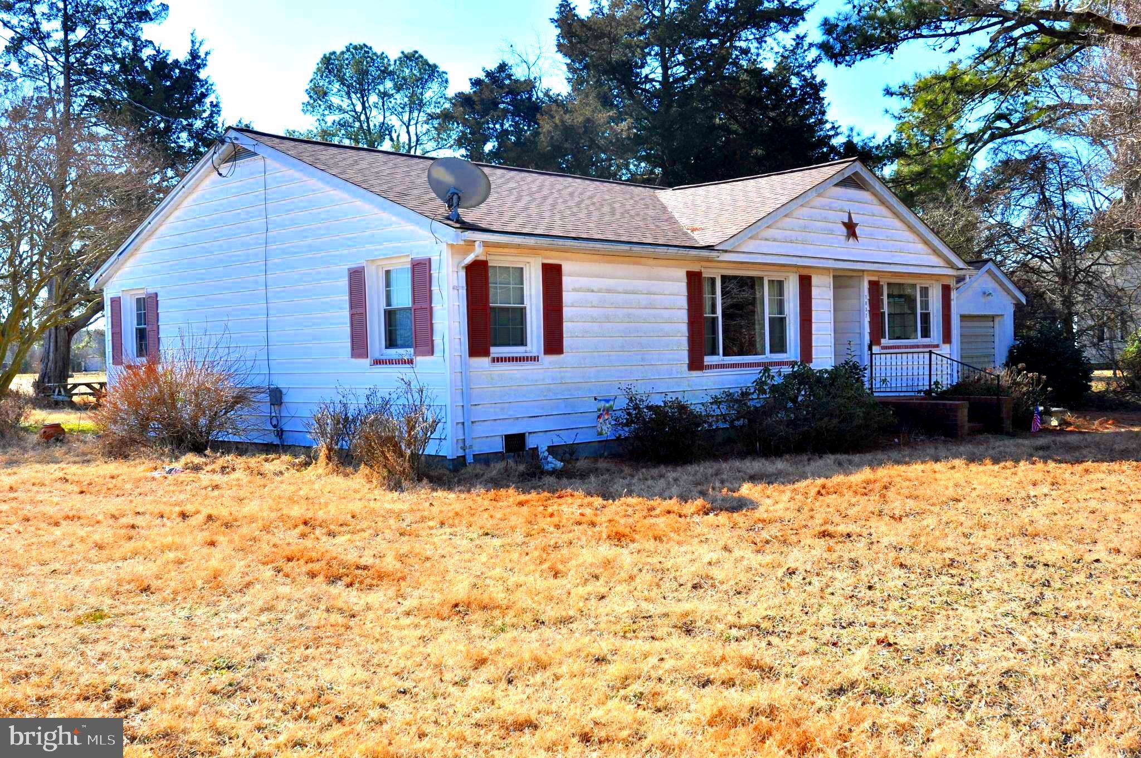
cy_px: 379
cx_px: 570
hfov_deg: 53.2
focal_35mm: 36
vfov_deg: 36.8
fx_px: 1140
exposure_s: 1/320
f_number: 9
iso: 200
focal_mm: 24
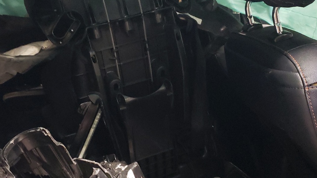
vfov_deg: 22.2
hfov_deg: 38.3
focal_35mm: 54
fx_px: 454
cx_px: 125
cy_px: 98
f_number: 1.5
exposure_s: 1/30
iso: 420
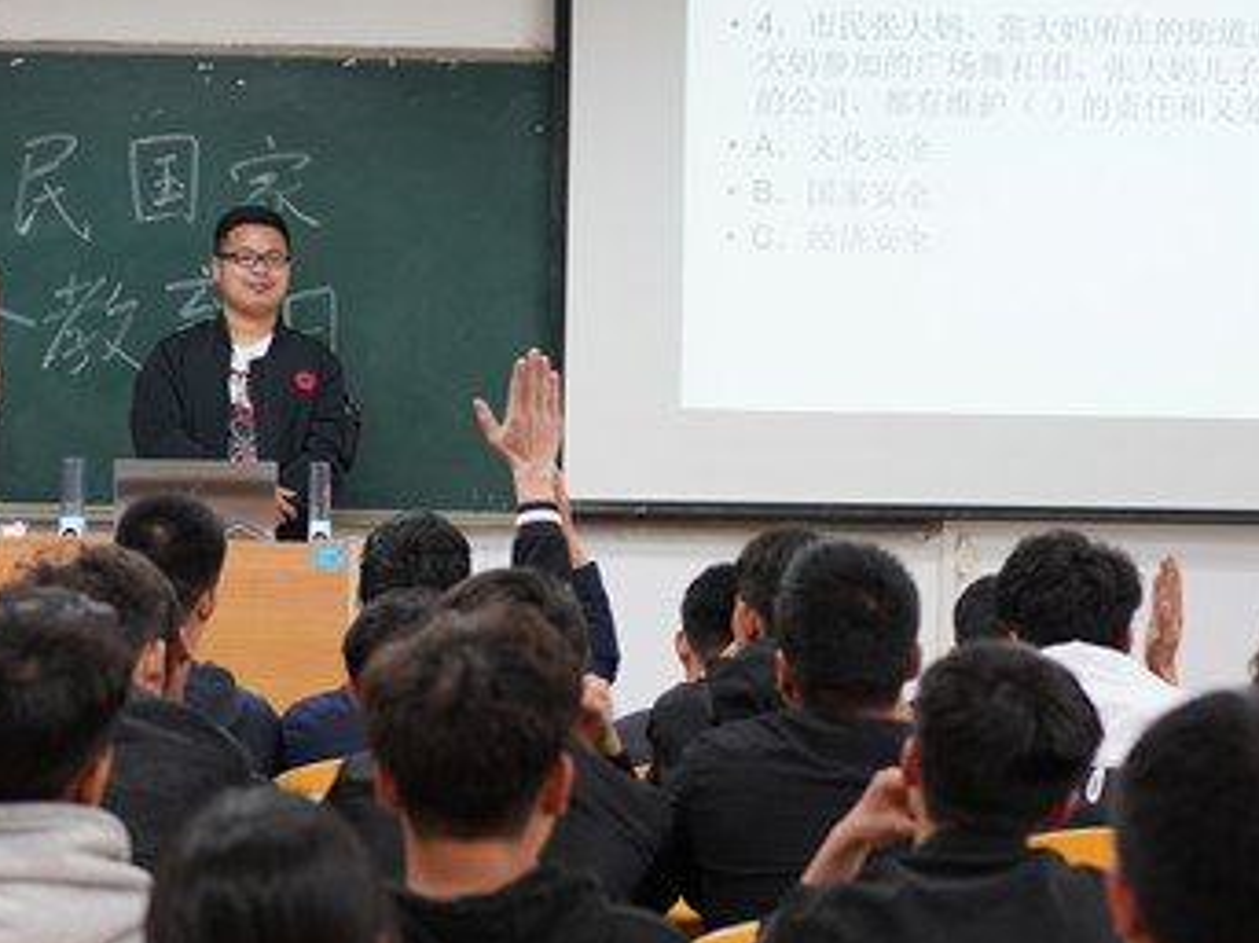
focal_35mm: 108
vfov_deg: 13.7
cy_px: 521
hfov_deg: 18.1
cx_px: 327
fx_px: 3927
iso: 800
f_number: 3.2
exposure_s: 1/80
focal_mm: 55
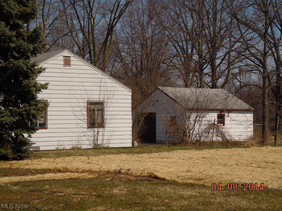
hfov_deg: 22.0
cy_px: 106
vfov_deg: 16.6
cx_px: 141
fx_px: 725
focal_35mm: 89
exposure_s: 1/400
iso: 100
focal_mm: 16
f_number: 8.8
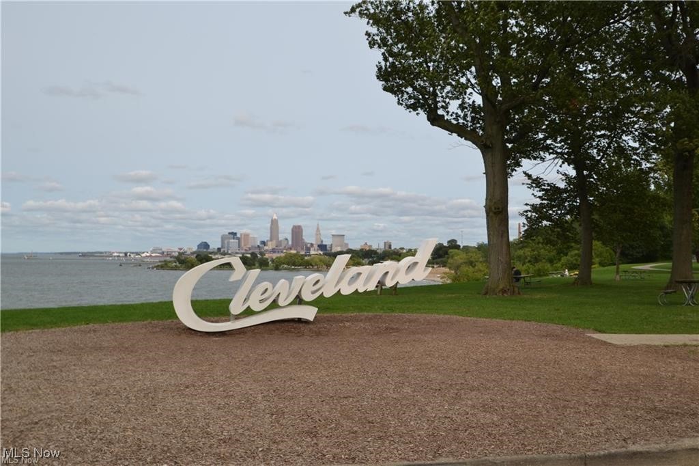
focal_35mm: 36
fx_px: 699
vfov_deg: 36.8
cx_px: 350
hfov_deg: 53.1
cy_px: 233
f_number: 7.1
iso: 100
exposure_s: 1/200
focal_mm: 24
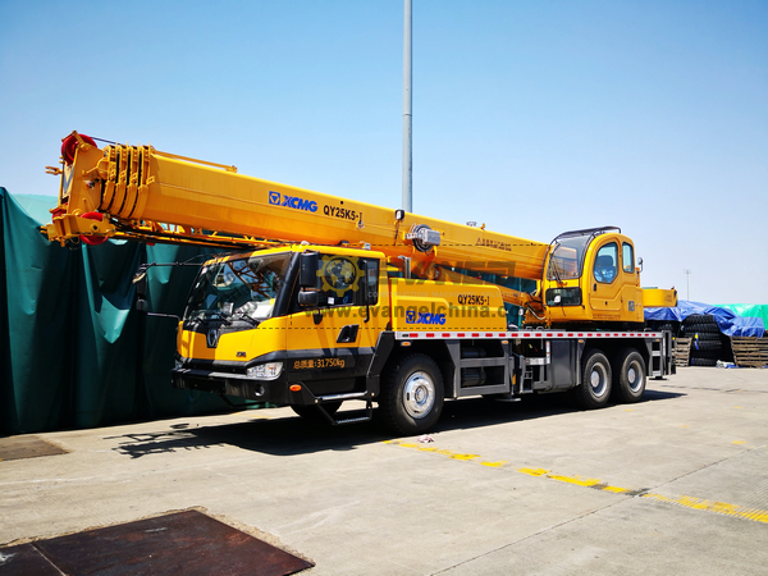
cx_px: 384
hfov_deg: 65.3
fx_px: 599
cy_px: 288
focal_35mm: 27
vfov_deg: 51.4
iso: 50
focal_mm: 3.95
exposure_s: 1/1319
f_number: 1.6
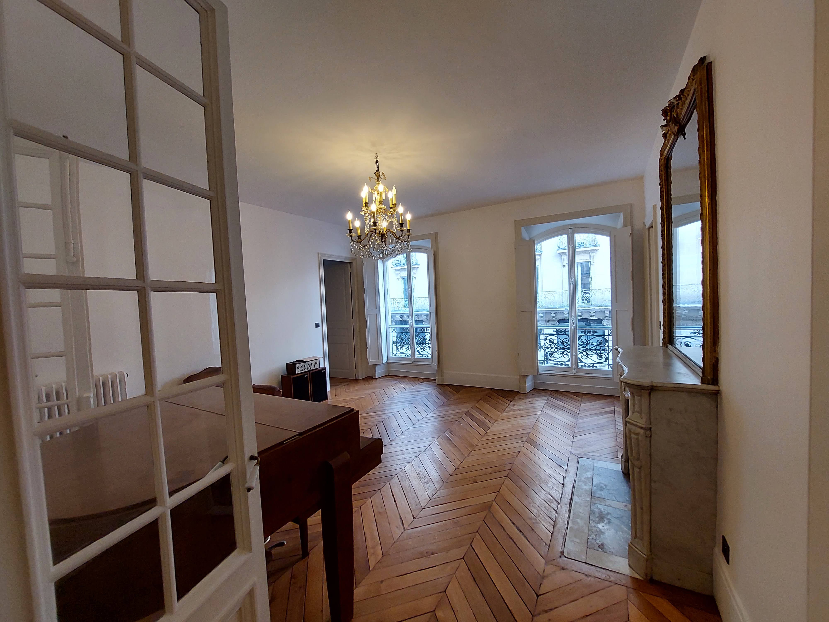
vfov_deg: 89.9
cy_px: 311
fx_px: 311
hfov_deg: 106.2
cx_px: 414
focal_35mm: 13
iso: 80
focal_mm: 1.74
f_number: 2.2
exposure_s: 1/50
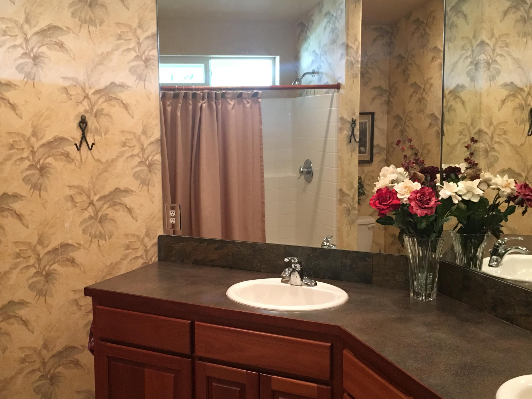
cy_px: 195
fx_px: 584
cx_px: 248
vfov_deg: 37.7
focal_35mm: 38
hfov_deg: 48.9
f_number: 2.2
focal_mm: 4.15
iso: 100
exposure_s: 1/15
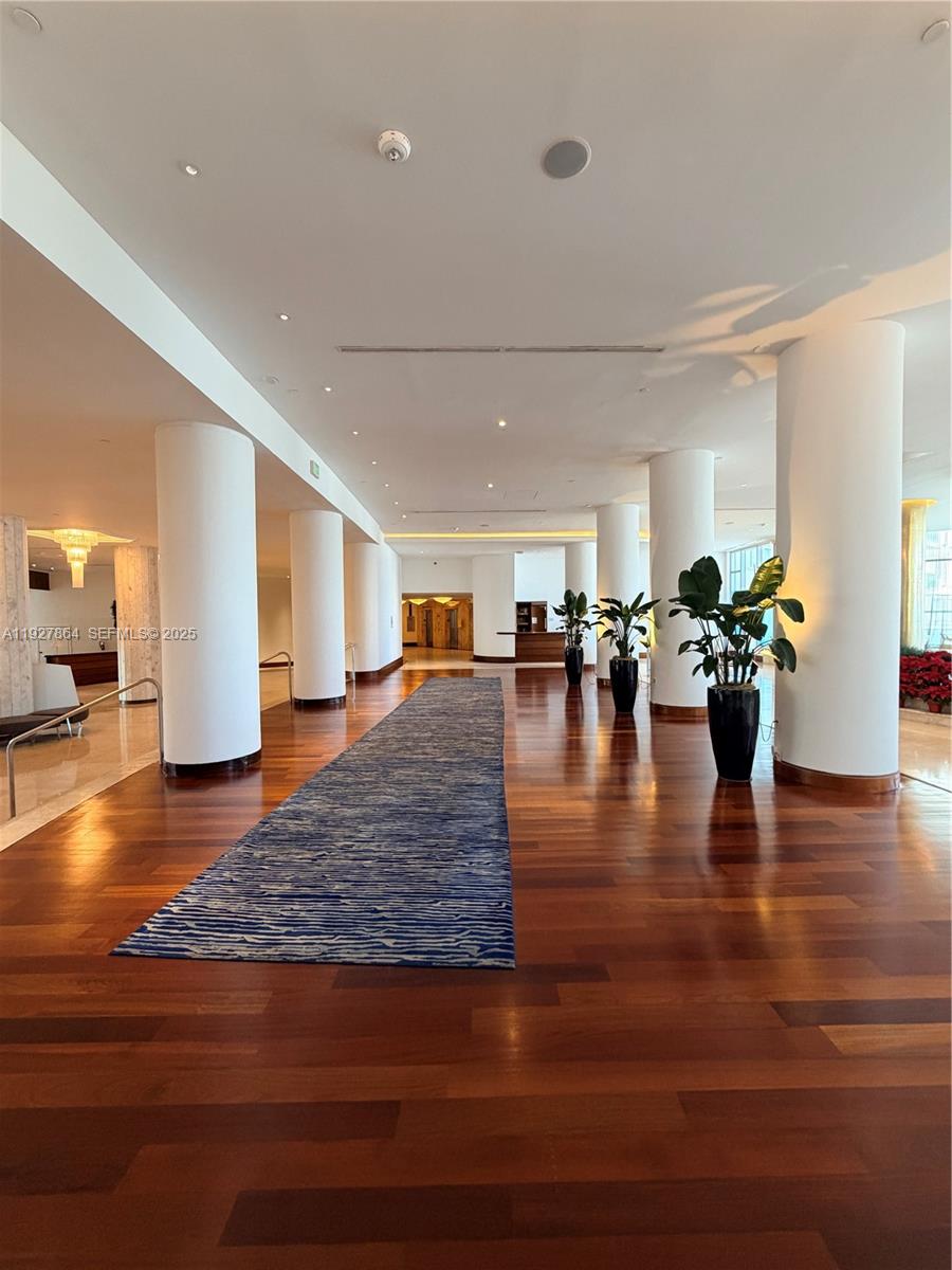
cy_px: 635
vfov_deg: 102.1
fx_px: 513
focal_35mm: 14
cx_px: 476
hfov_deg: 85.7
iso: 250
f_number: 2.2
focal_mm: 2.22
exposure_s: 1/60
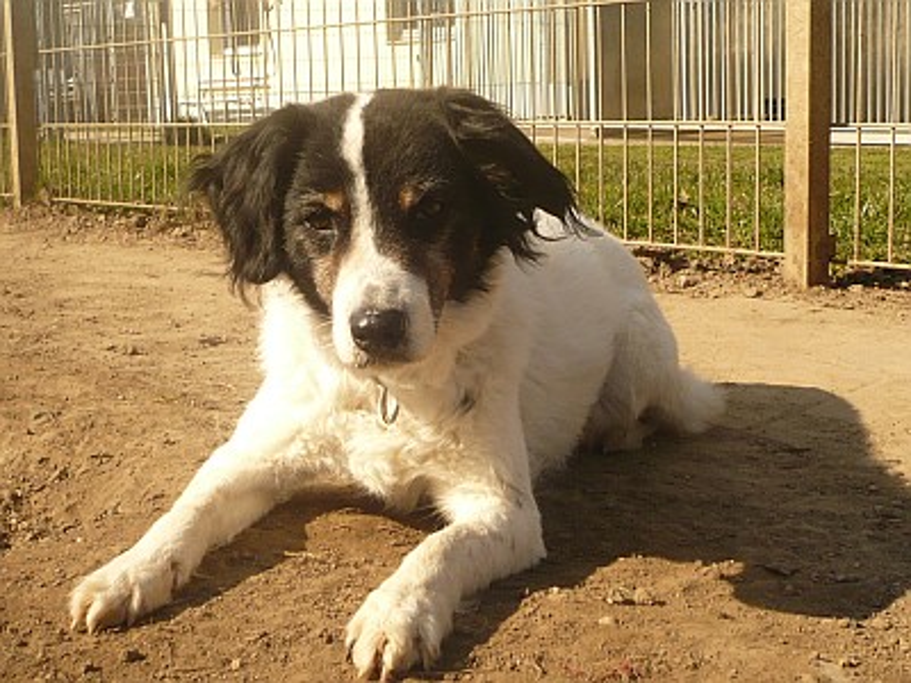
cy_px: 342
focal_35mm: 55
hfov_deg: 34.9
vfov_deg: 26.6
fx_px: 1447
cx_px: 456
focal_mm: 6
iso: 100
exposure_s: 1/160
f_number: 8
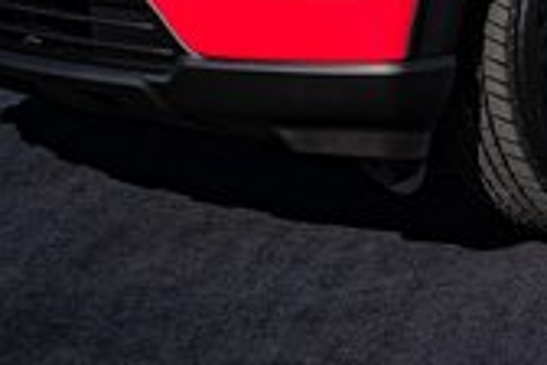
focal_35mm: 175
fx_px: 2659
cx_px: 762
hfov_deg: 11.4
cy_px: -235
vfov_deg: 7.7
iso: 200
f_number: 8
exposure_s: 1/800
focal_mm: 49
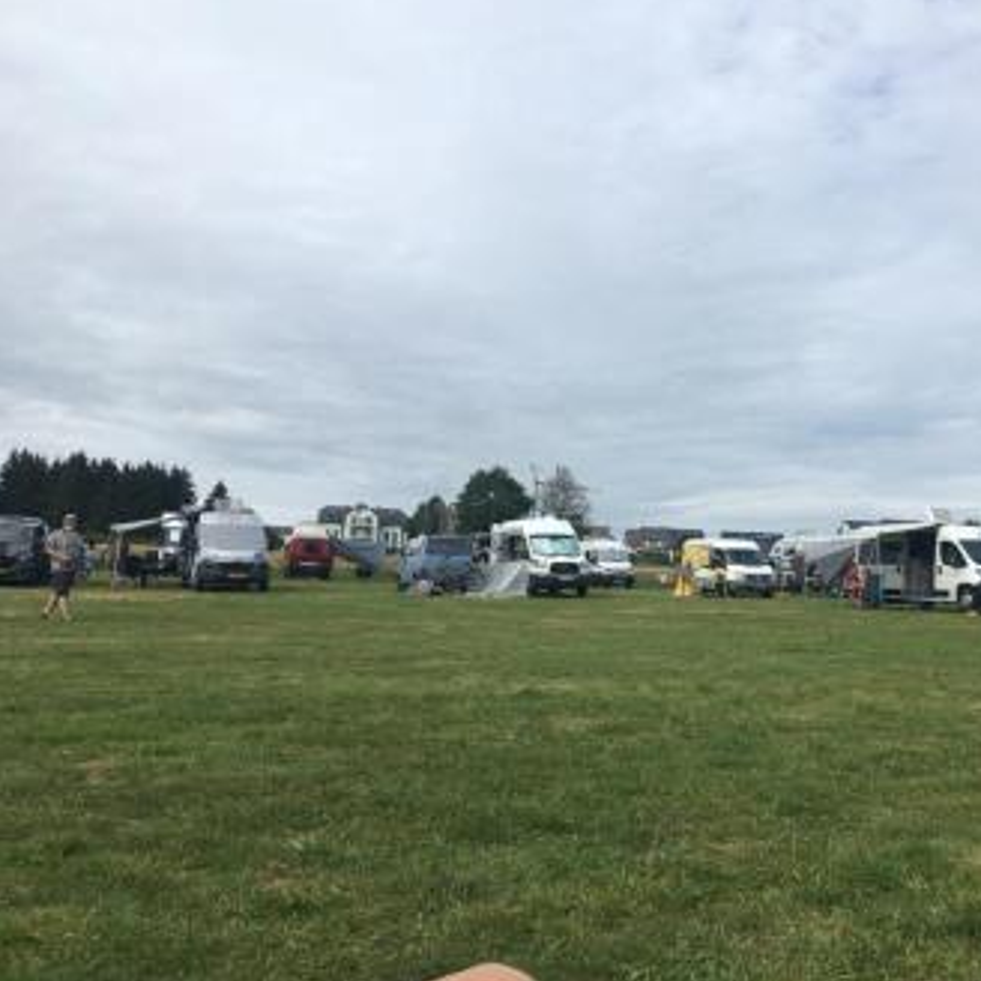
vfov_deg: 47.2
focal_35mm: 35
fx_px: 1122
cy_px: 482
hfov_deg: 46.4
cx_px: 661
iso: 25
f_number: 2.2
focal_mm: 4.15
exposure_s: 1/1350
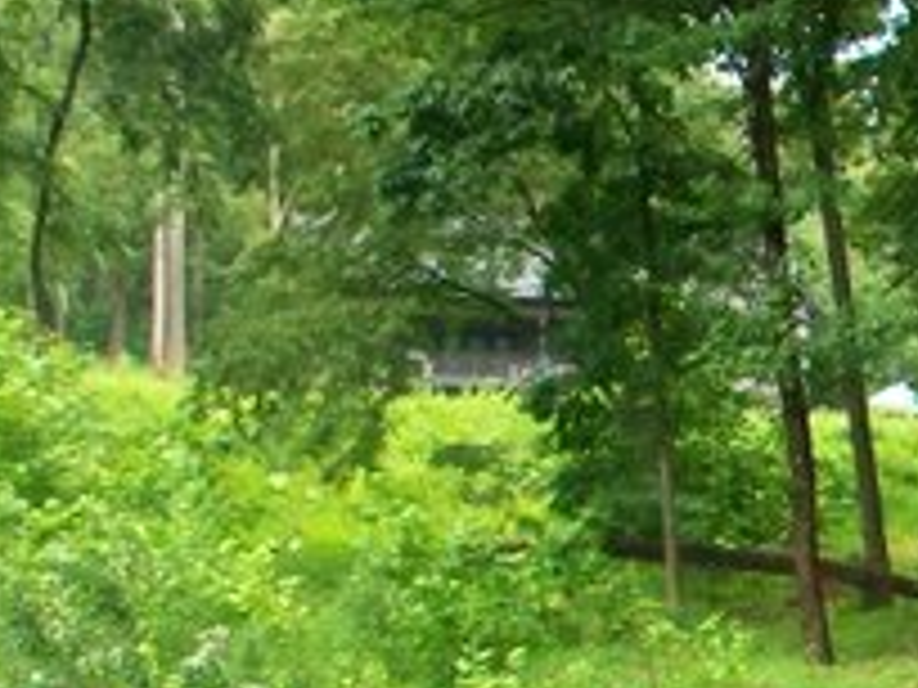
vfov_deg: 13.7
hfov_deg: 17.7
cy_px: 807
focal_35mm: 105
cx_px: 1145
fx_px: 2785
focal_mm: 5.7
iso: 220
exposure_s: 1/125
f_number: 2.8
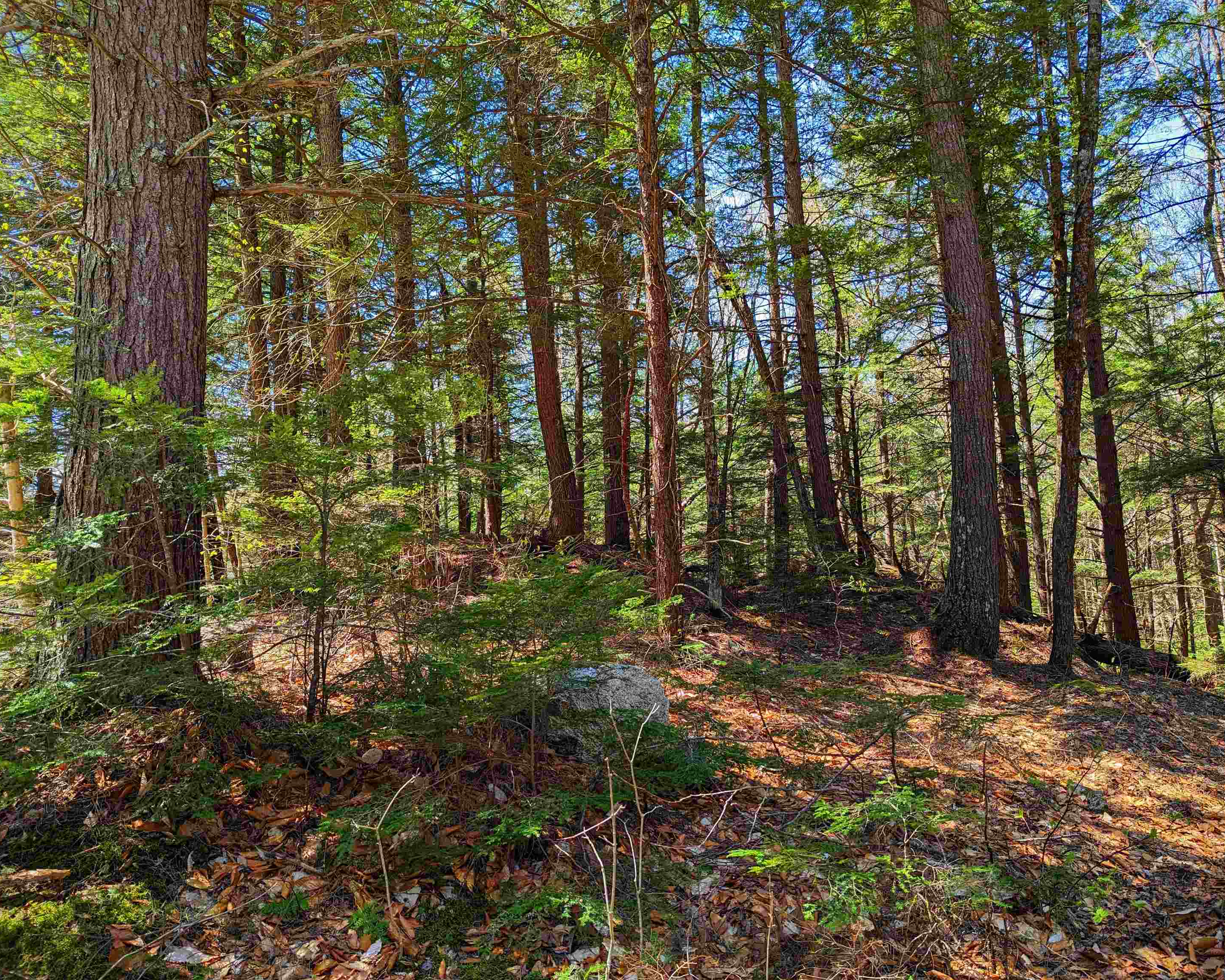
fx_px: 906
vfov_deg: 56.8
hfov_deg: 68.0
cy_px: 490
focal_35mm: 25
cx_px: 648
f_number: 1.85
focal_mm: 6.81
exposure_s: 1/276
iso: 39
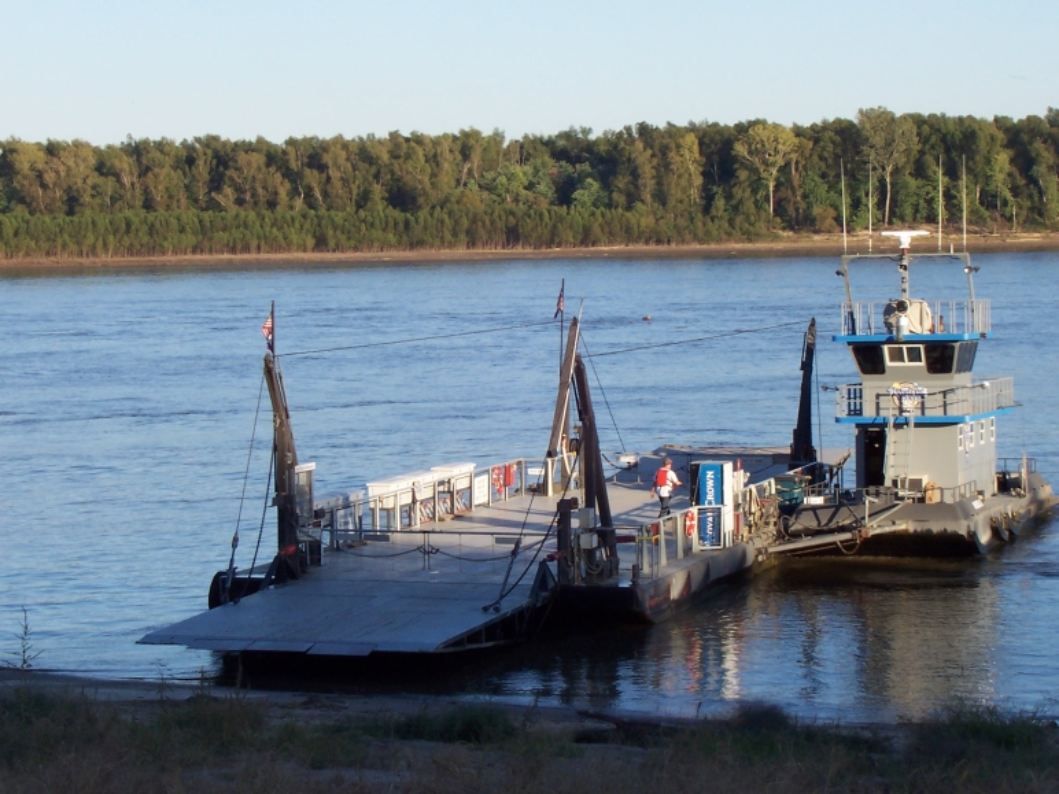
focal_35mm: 111
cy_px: 397
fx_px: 3396
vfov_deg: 13.3
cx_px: 530
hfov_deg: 17.7
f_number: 9.5
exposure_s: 1/125
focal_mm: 16.8
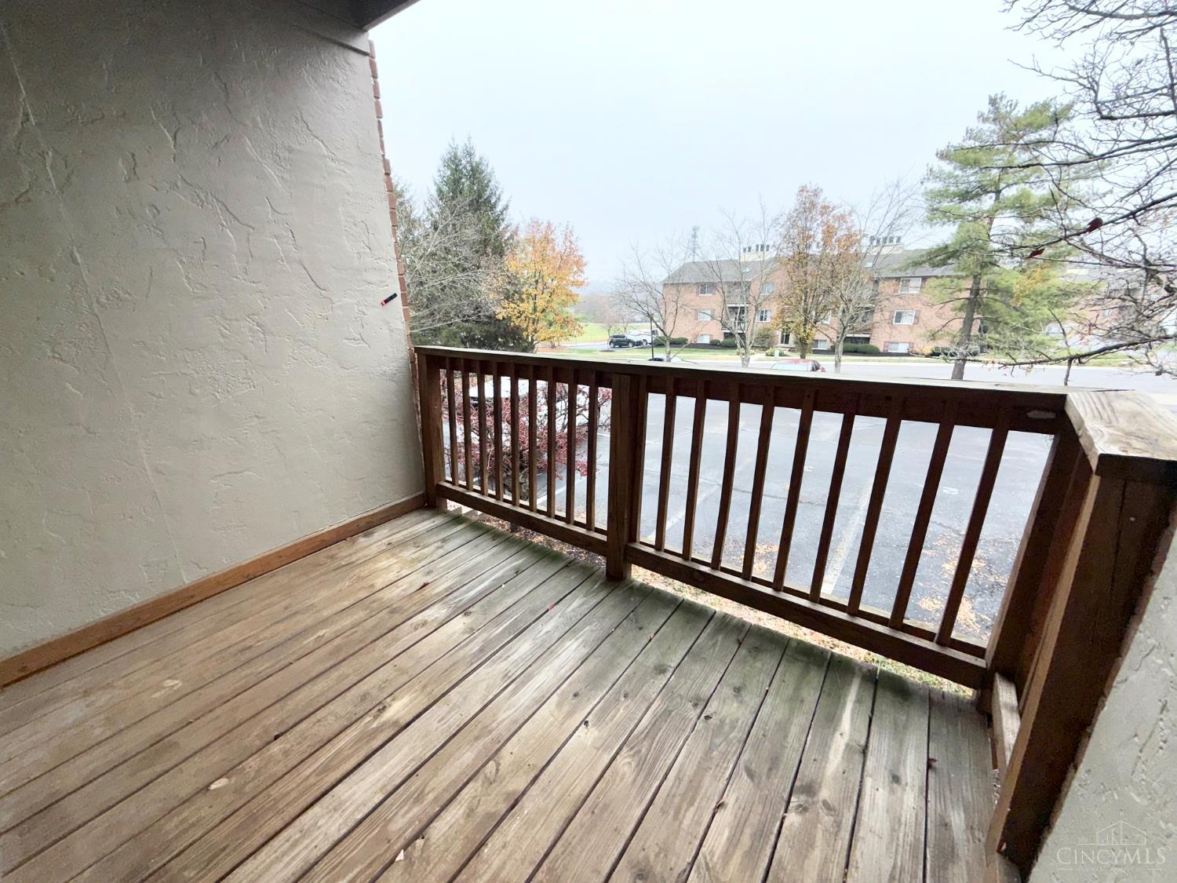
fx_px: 476
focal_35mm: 14
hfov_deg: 102.1
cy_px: 442
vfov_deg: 85.7
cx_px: 588
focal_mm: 2.22
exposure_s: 1/122
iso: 20
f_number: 2.2
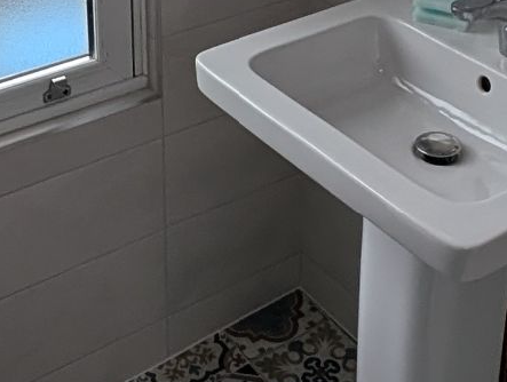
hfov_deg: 29.8
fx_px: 954
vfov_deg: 20.5
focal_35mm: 65
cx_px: 235
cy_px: -131
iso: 39
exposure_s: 1/368
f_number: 1.95
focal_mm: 2.23
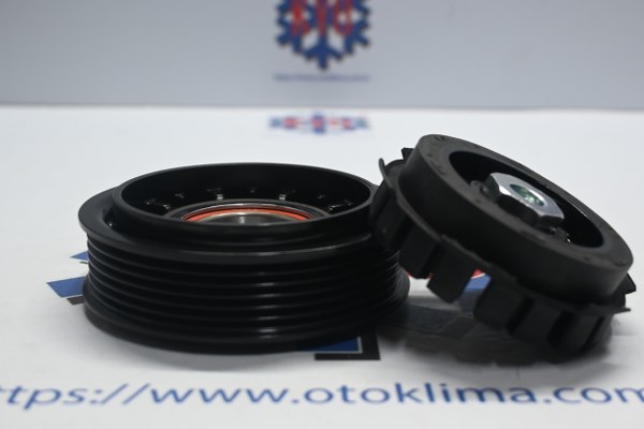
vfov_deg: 27.3
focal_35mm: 50
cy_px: 214
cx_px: 322
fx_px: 885
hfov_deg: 40.0
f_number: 5
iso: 640
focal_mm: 33
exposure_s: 1/50
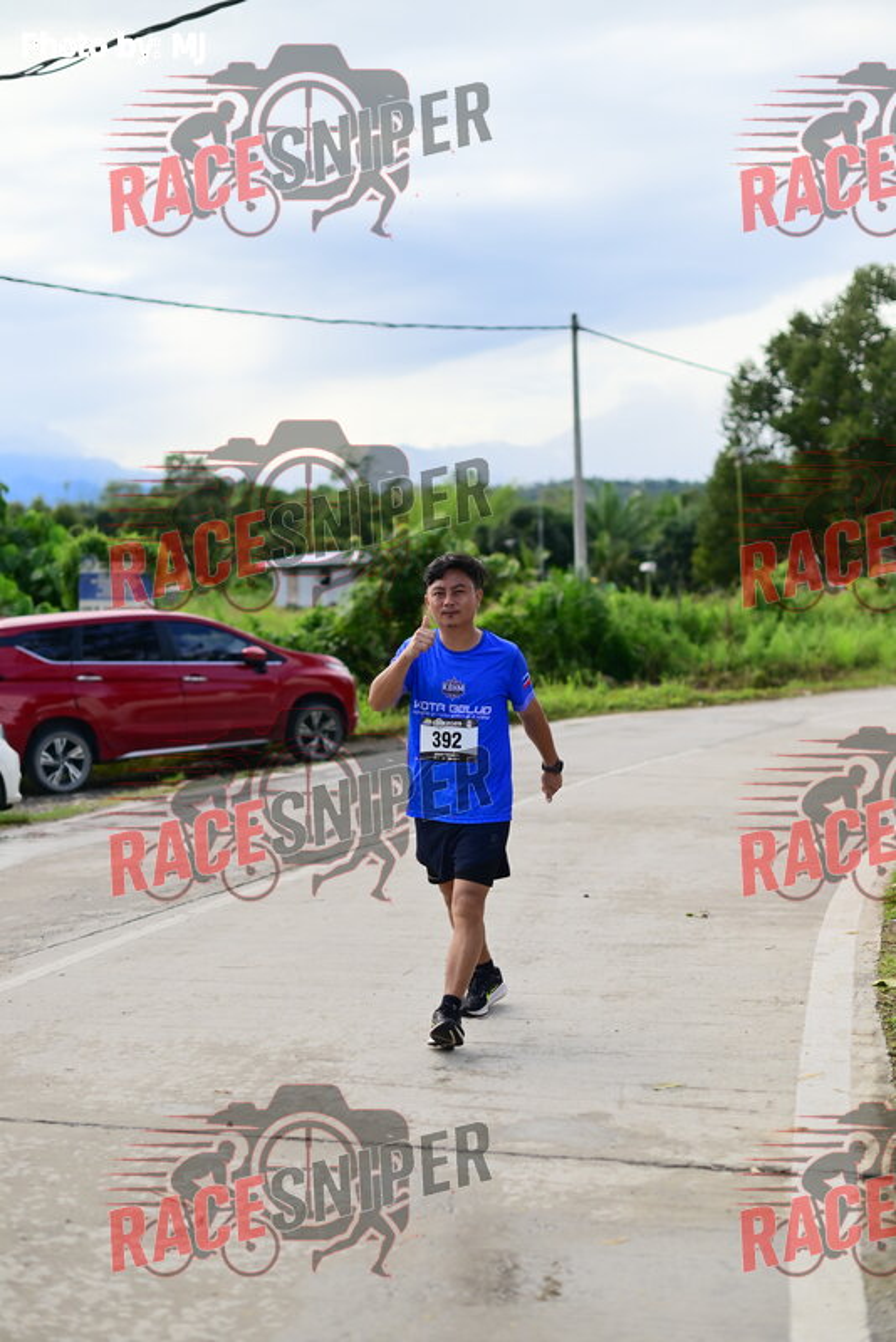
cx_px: 448
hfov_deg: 27.0
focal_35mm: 50
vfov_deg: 39.6
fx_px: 1865
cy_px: 671
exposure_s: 1/3200
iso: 100
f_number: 2
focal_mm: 50
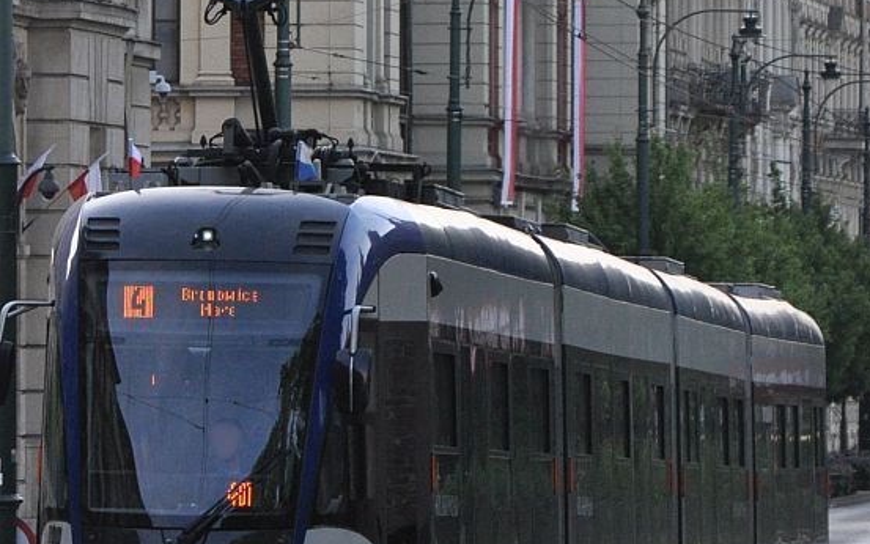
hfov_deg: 5.1
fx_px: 9731
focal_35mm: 410
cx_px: 331
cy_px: 190
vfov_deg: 3.2
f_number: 5.6
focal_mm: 105
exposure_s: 1/800
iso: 800
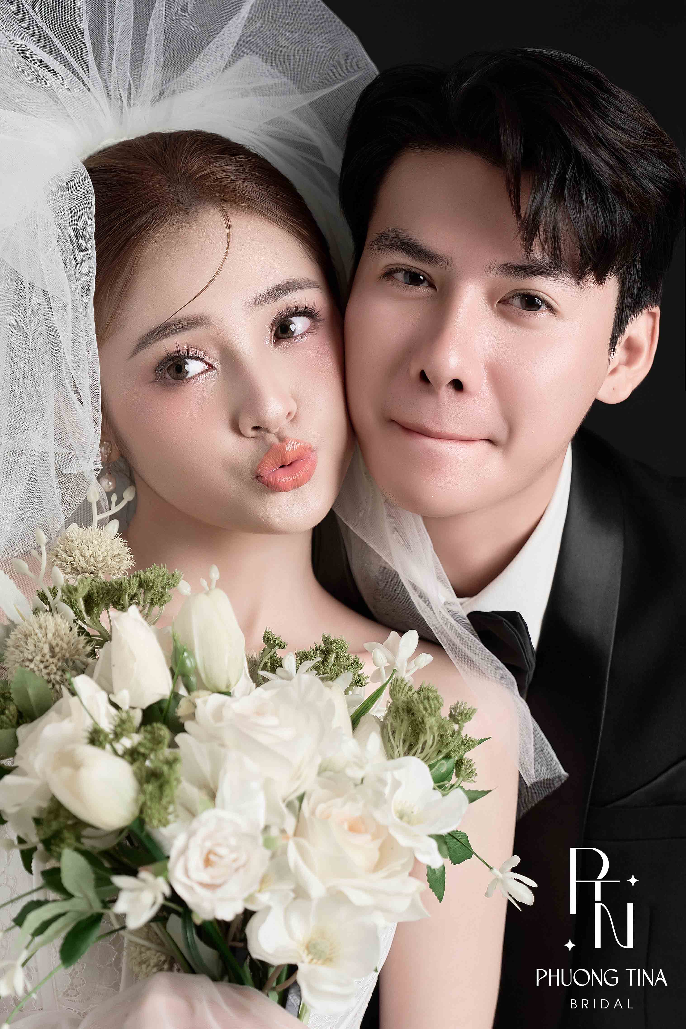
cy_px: 514
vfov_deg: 19.5
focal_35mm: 105
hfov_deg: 13.0
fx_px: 3001
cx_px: 343
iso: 500
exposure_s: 1/125
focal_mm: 70
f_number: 3.2
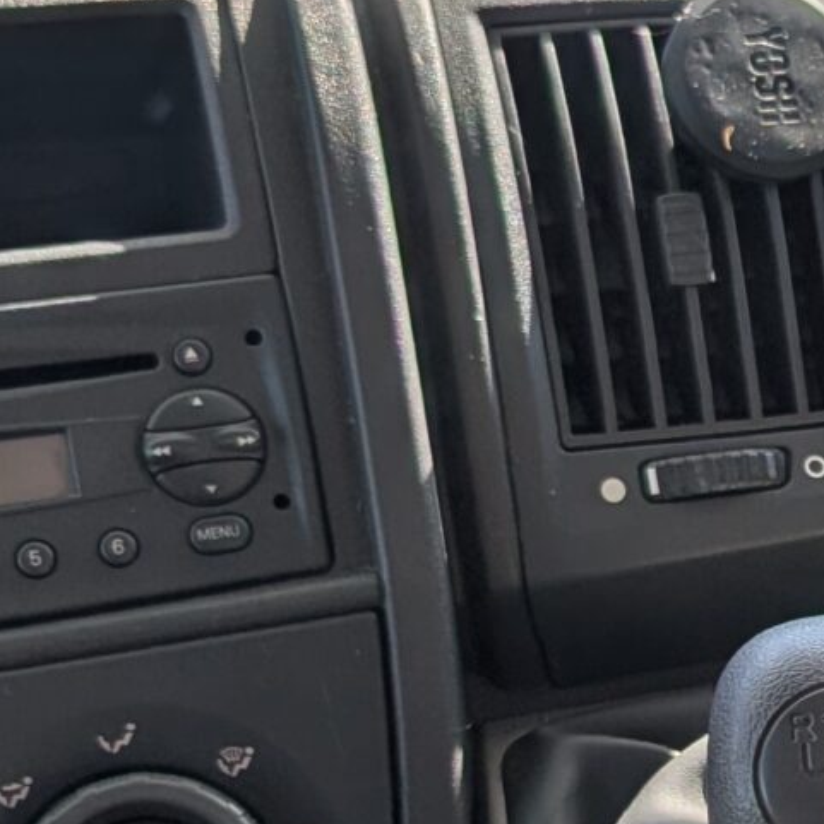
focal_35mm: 113
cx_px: 1220
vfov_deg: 15.3
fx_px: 3043
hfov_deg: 14.4
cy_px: 656
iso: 19
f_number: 1.68
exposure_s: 1/3534
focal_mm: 6.9
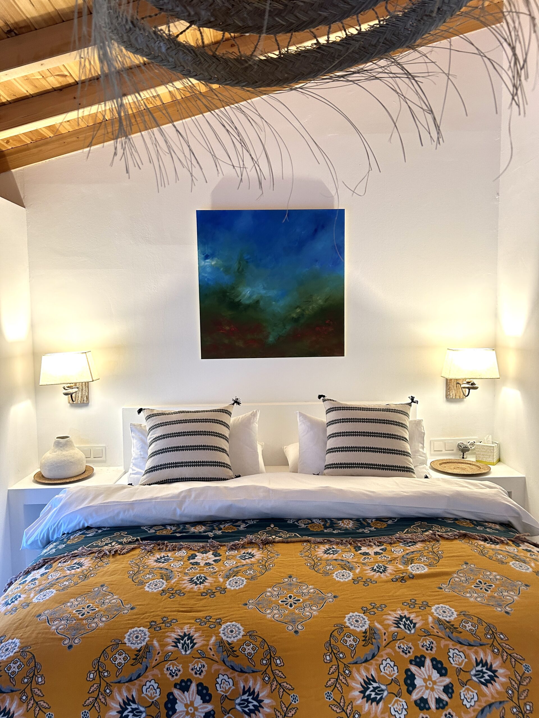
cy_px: 359
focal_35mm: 26
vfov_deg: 67.3
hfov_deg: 53.1
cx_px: 270
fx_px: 540
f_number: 1.5
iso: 125
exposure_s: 1/50
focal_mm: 5.7
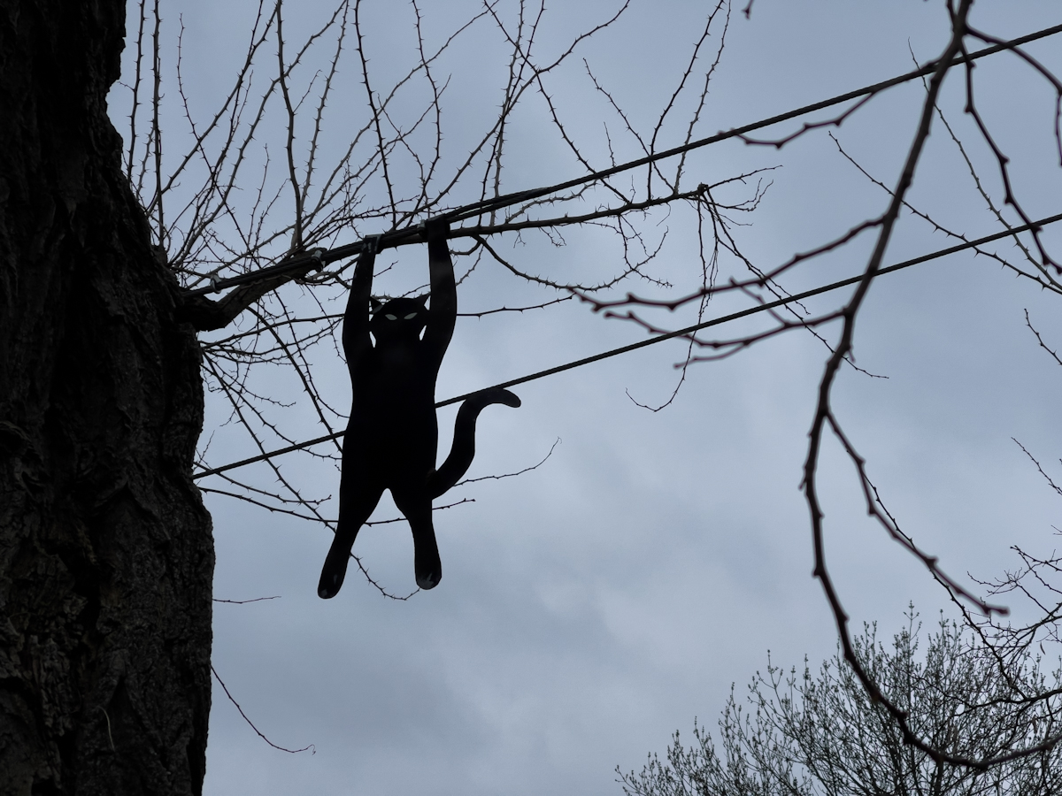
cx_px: 531
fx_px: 1963
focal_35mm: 64
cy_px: 398
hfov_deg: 30.3
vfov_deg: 22.9
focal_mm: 7.5
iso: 20
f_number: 2.2
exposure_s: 1/1150
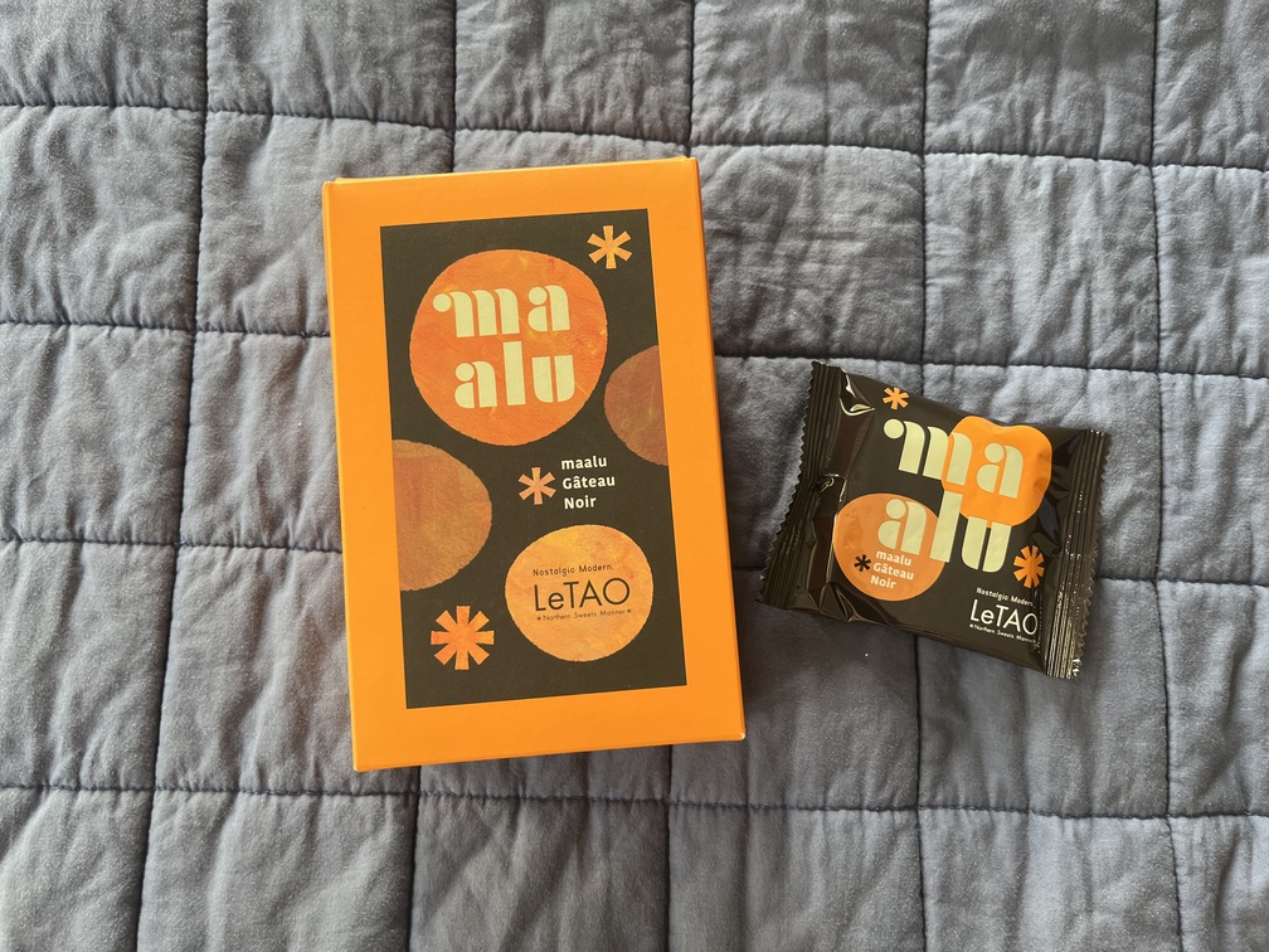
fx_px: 953
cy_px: 476
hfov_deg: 67.3
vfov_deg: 53.1
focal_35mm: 26
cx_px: 634
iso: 125
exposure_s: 1/102
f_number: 1.6
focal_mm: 5.1
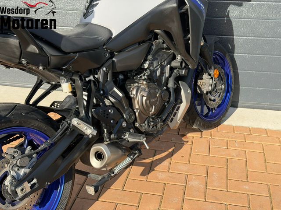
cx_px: 140
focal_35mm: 48
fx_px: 390
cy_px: 105
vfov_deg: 30.3
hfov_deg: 39.7
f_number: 1.78
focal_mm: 6.76
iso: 80
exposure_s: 1/1715
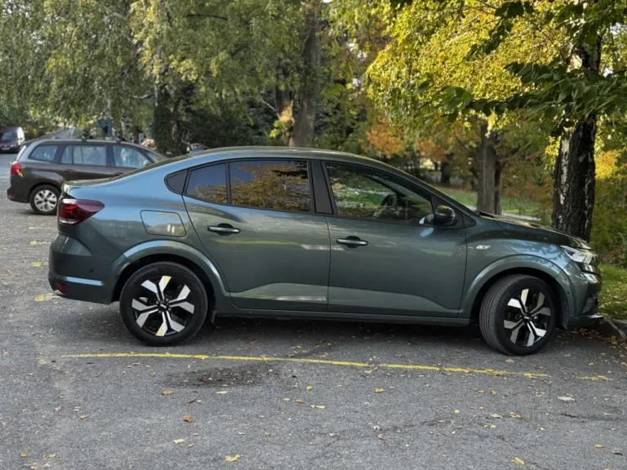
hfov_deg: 39.7
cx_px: 314
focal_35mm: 48
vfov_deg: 30.3
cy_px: 235
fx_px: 869
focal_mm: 6.76
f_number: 1.78
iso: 80
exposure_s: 1/162
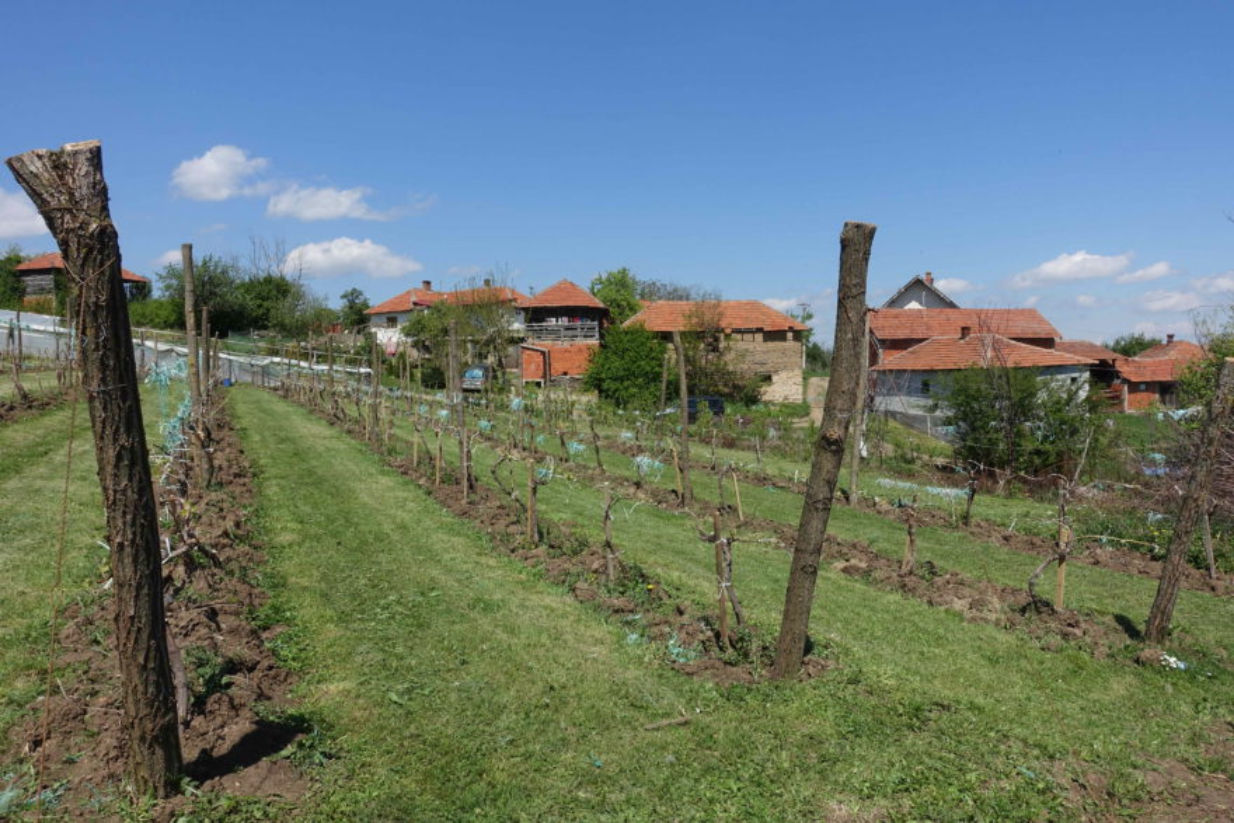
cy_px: 412
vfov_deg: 53.2
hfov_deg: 73.7
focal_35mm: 24
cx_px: 617
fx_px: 823
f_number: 11
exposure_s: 1/160
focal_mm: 8.8
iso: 125
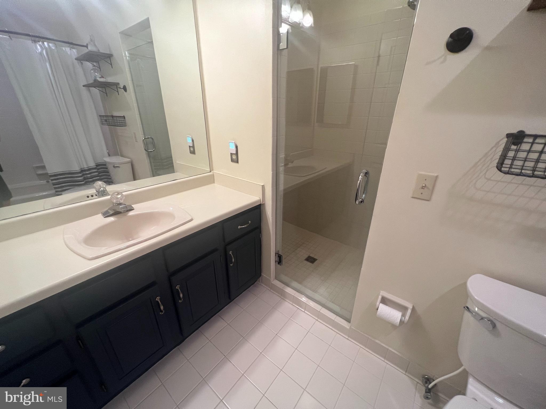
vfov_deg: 89.9
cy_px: 204
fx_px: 205
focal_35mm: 13
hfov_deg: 106.2
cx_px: 273
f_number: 1.8
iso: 250
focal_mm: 1.57
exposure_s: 1/120
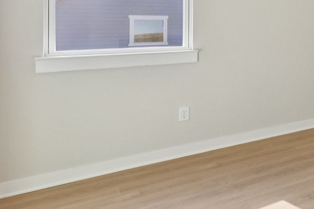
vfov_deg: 31.0
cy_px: 17
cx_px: 429
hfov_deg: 32.4
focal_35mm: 41
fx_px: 358
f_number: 8
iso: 400
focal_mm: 14
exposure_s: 1/250
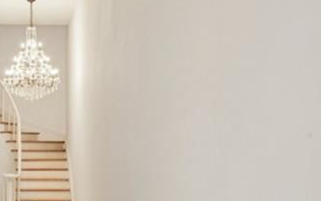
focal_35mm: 66
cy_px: 161
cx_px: 62
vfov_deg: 19.5
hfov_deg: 30.3
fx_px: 578
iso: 400
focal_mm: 20
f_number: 14
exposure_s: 1/8
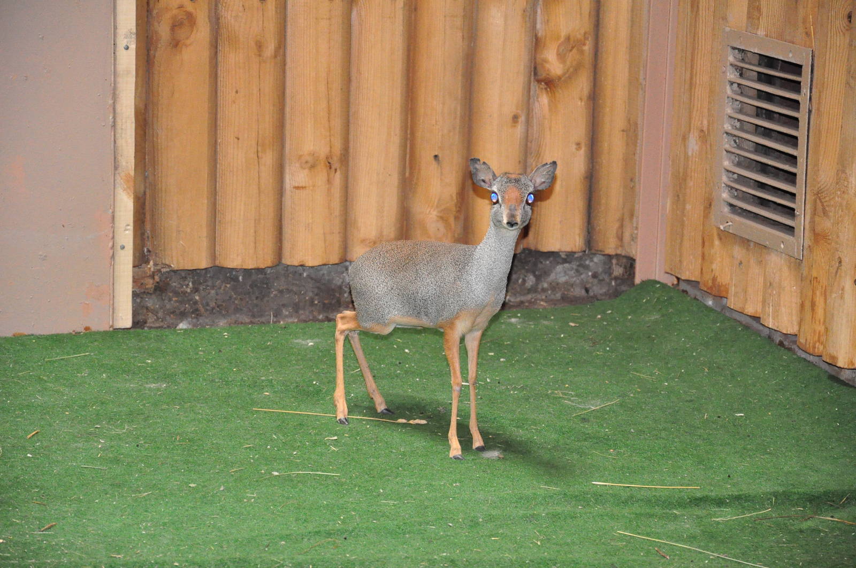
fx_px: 3741
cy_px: 284
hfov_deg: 13.1
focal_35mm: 158
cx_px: 428
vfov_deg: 8.7
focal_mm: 105
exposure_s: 1/60
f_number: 5.6
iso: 3200
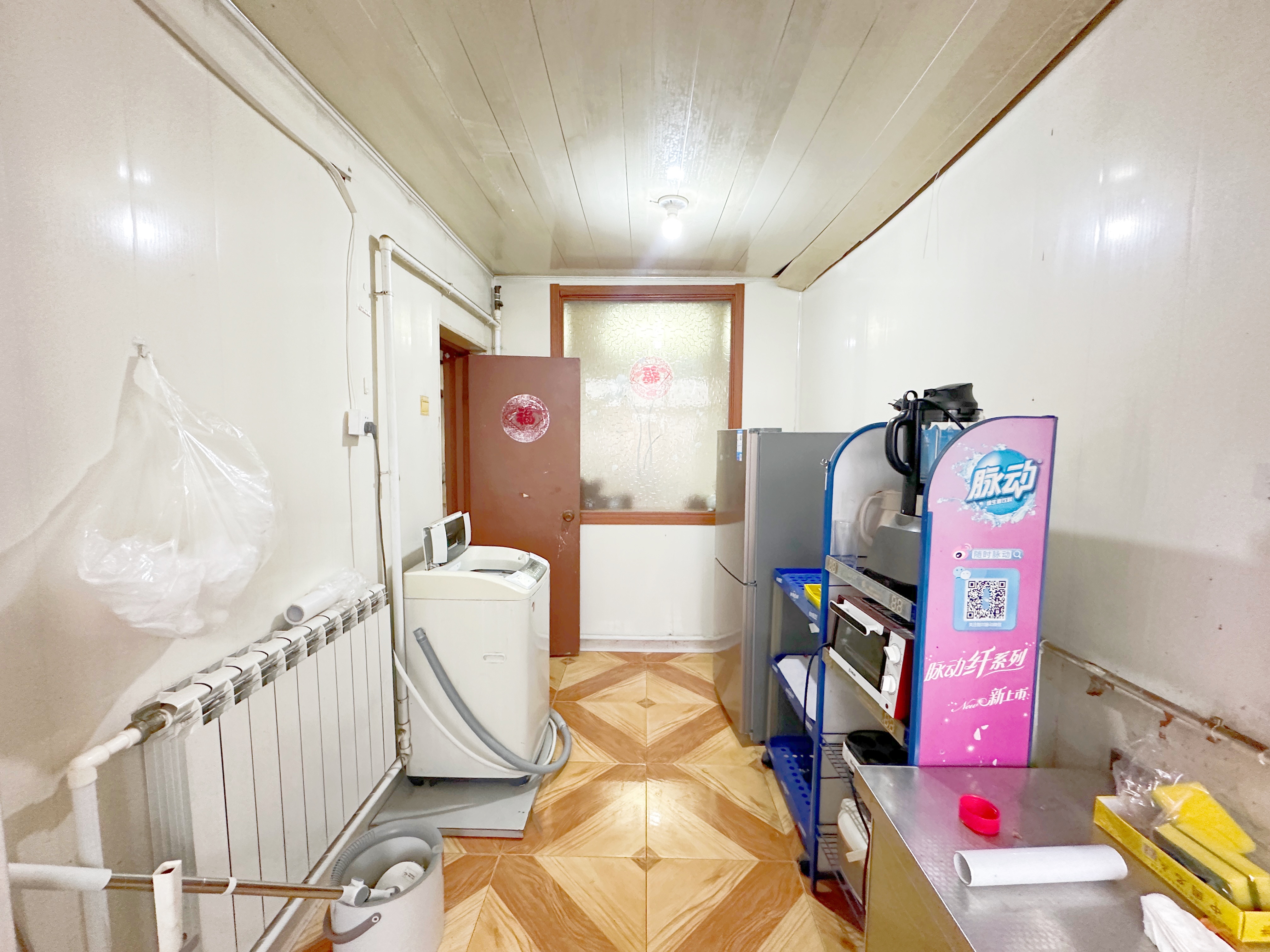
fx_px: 514
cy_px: 476
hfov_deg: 102.1
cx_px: 635
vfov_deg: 85.7
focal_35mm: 14
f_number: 2.2
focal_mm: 2.22
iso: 400
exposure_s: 1/50
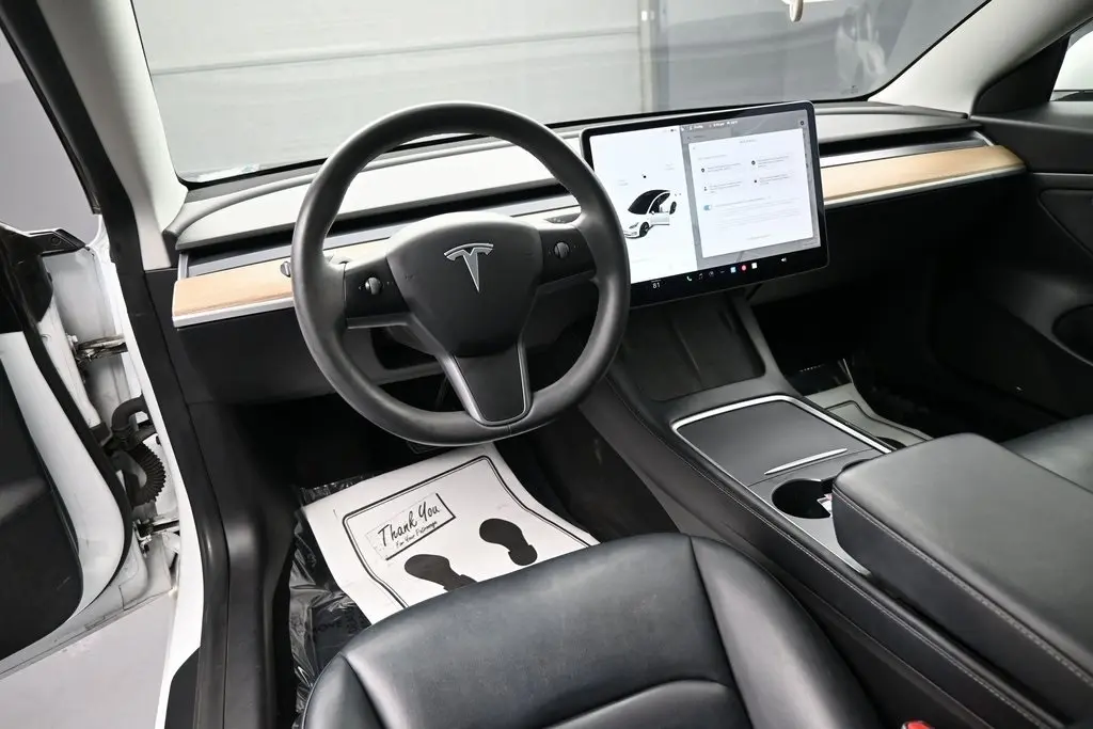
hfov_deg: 73.7
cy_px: 364
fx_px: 729
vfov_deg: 53.1
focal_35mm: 24
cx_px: 546
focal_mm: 16
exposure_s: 1/125
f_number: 3.5
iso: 1100
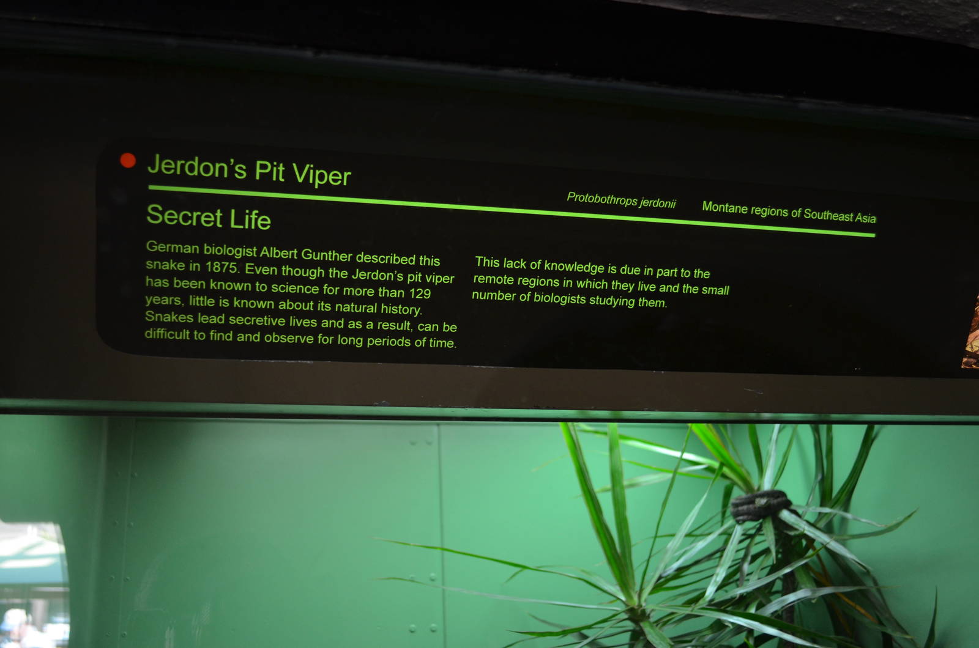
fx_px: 977
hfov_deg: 53.2
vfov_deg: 36.7
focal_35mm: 36
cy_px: 324
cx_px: 490
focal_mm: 24
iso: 560
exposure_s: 1/60
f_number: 4
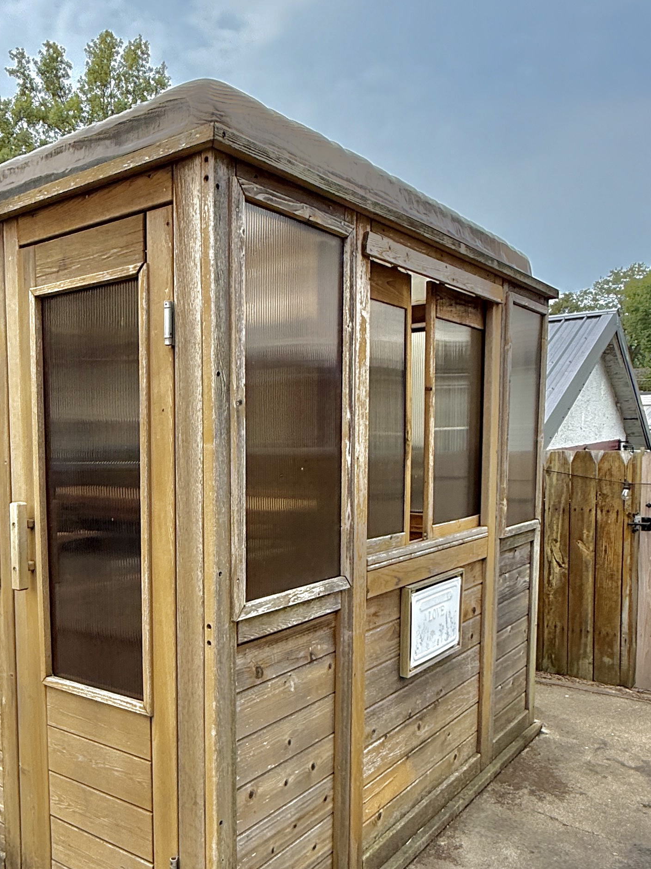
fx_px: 752
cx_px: 189
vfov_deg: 59.6
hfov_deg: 45.6
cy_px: 508
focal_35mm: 30
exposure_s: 1/448
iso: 64
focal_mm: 2.22
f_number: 2.2
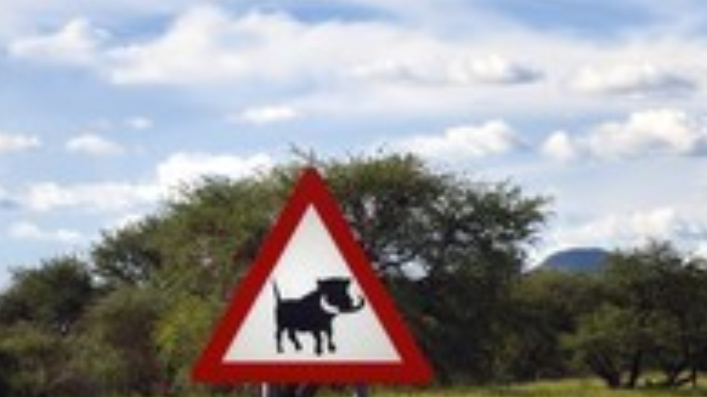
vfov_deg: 7.6
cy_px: 390
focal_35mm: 159
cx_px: 743
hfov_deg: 13.3
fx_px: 2980
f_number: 9
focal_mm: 70
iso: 200
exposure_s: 1/640
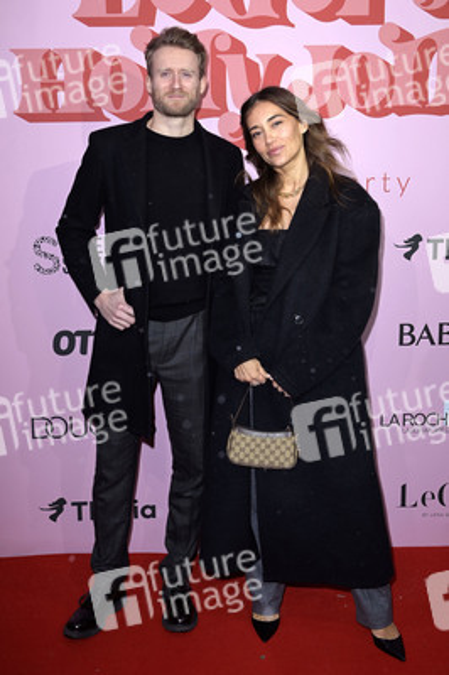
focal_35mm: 38
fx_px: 712
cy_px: 338
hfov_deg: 35.0
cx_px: 224
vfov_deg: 50.7
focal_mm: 38
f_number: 5.6
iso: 500
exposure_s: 1/250
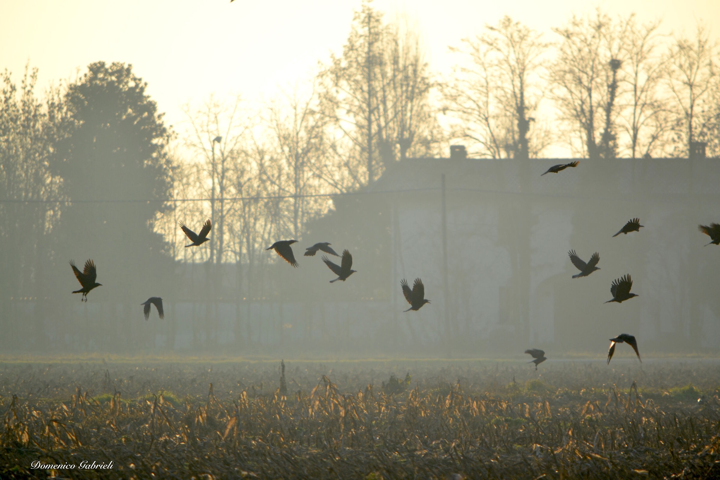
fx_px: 8999
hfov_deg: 4.6
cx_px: 360
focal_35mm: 450
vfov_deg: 3.1
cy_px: 240
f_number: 5.6
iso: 200
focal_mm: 300
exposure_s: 1/500
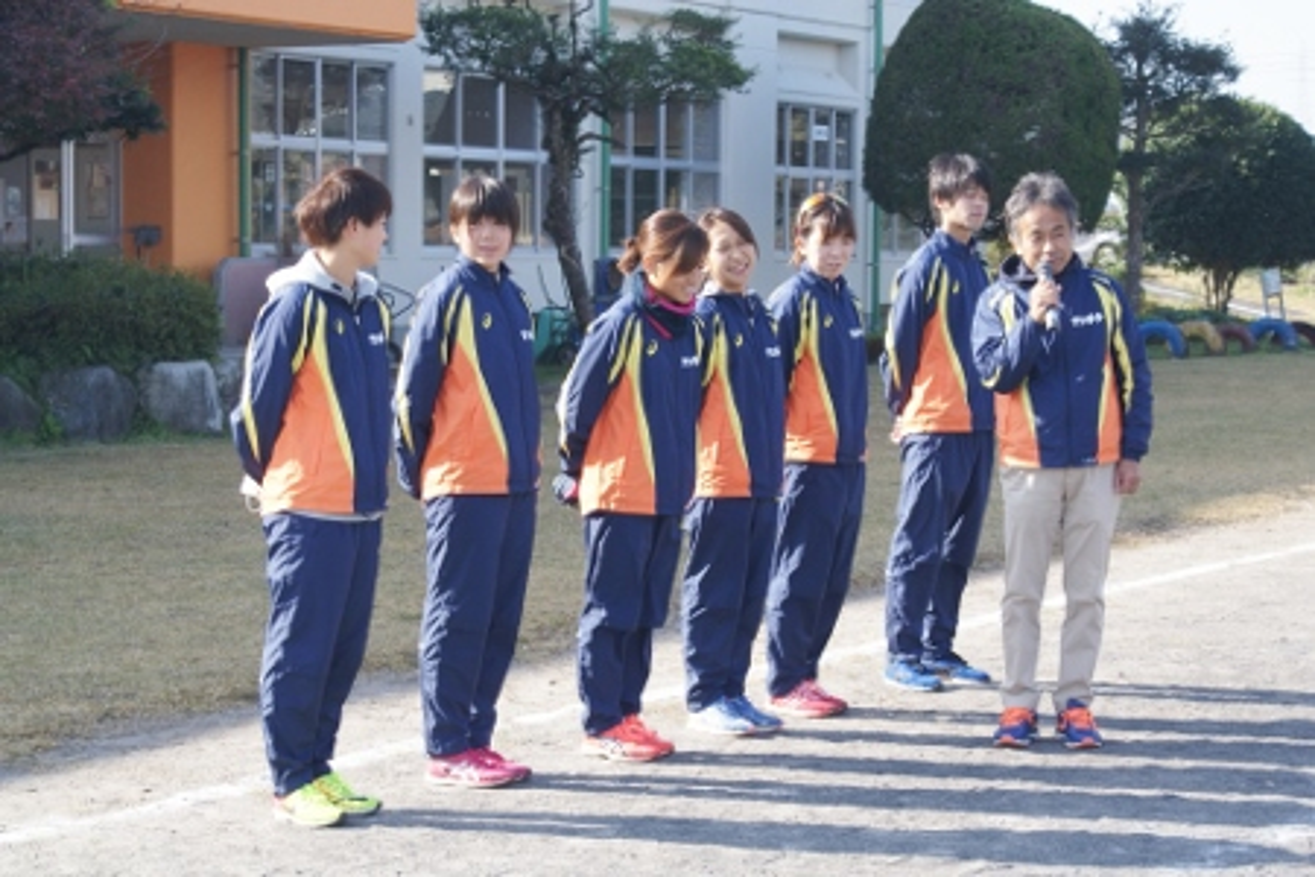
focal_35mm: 82
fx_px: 3013
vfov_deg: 16.6
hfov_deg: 24.6
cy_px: 438
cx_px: 658
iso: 100
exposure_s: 1/125
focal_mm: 55
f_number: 6.3
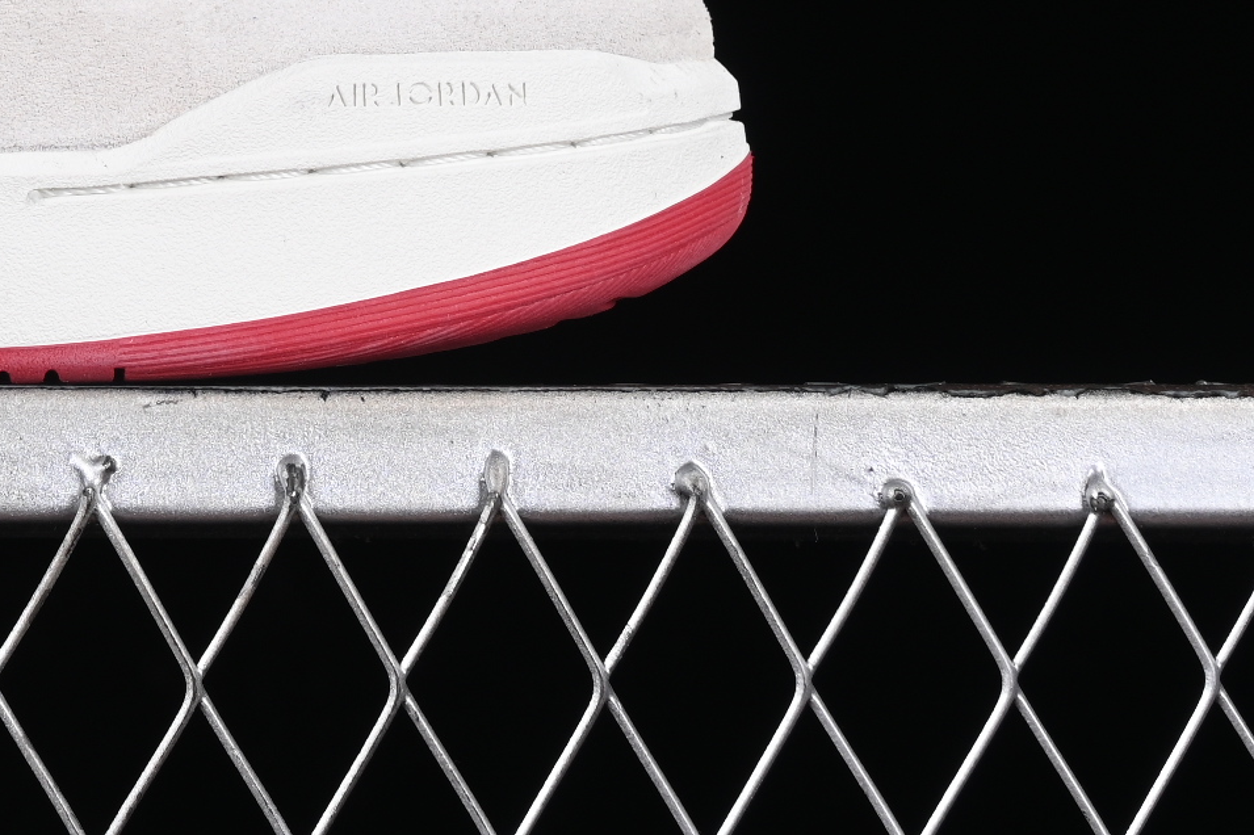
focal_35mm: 210
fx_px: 7312
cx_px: -508
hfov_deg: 9.6
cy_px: -378
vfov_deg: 6.5
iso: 160
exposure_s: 1/80
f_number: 8
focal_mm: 48
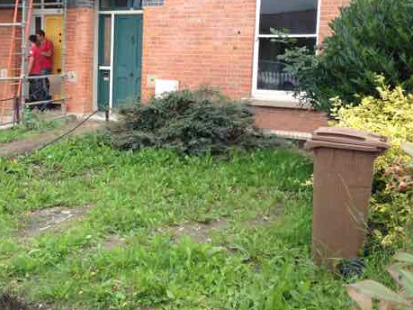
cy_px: 99
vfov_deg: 31.2
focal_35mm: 46
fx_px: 549
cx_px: 126
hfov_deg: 40.5
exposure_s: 1/411
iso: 50
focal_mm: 4.13
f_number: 2.4
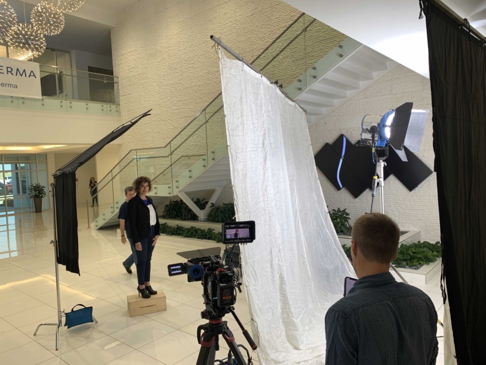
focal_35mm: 26
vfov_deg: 53.1
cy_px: 182
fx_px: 365
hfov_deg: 67.3
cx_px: 243
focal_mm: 4.25
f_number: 1.8
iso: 25
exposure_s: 1/120
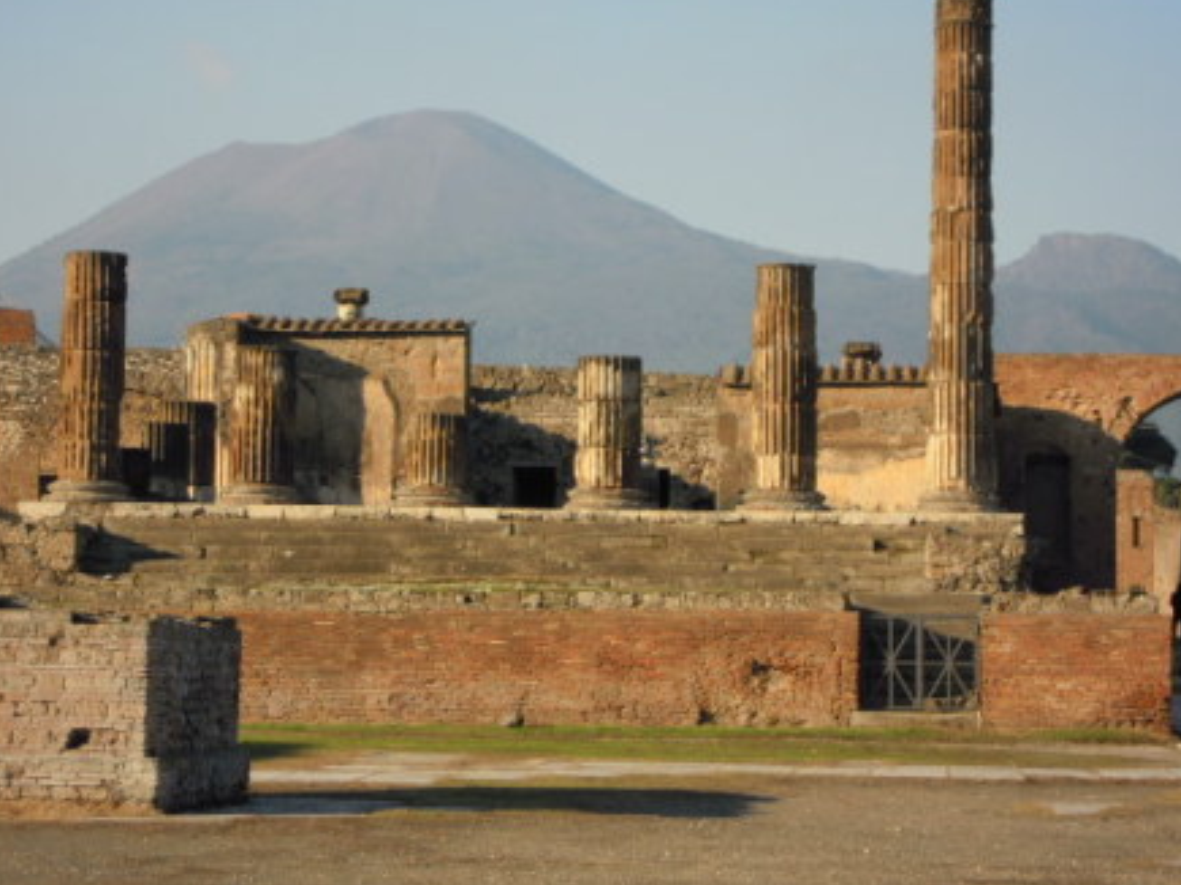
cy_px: 384
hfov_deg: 15.2
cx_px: 562
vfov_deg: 11.4
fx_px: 4434
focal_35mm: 130
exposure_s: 1/250
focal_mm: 20.3
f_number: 5.9
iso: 100
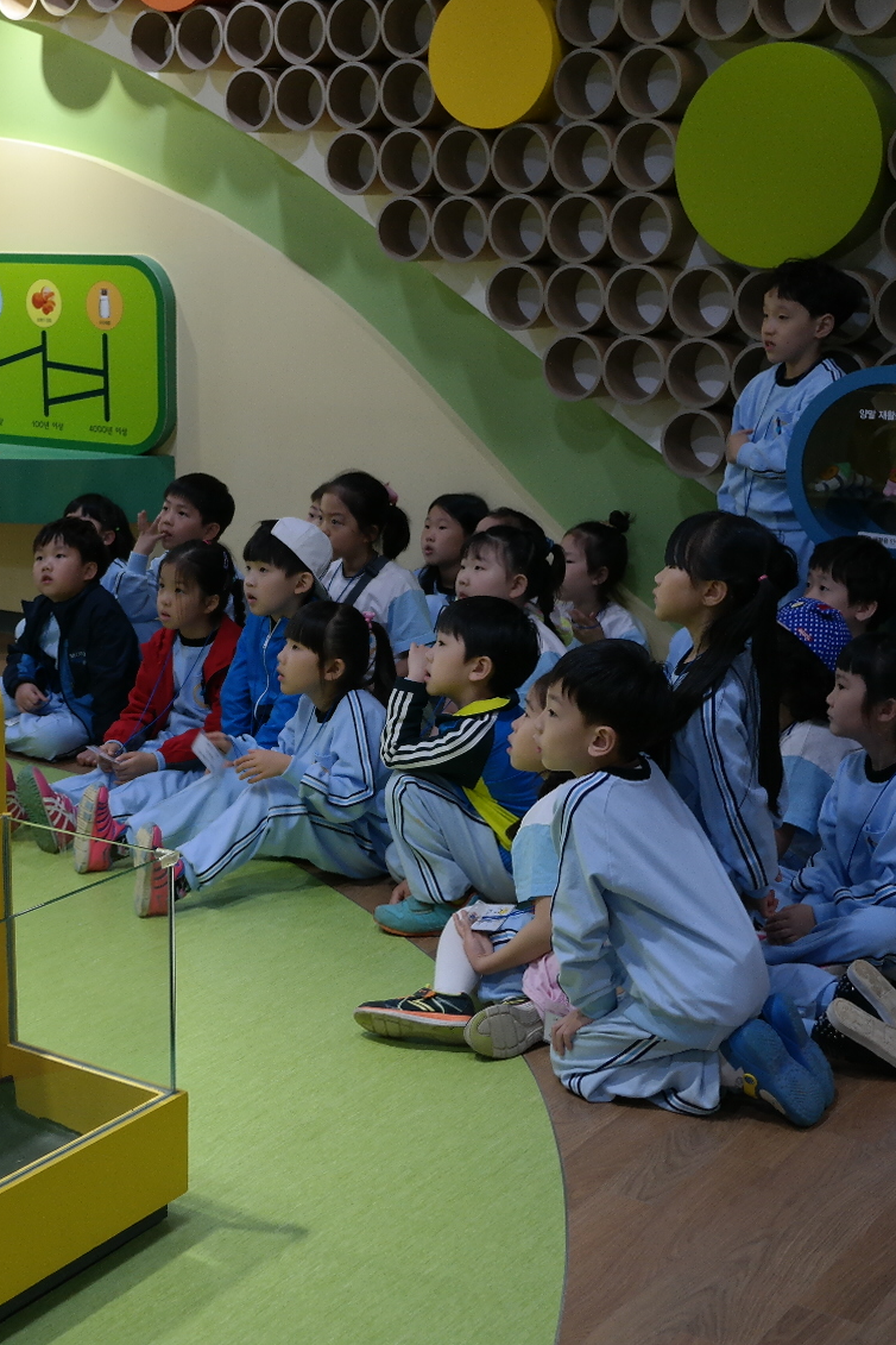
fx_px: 2053
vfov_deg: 36.2
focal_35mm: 55
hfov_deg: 24.5
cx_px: 277
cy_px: 683
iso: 400
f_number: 3.5
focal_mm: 24
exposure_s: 1/50
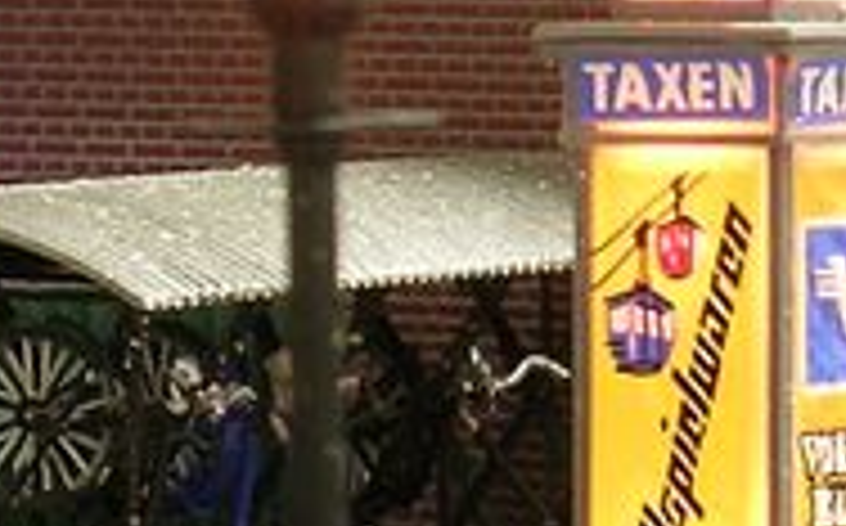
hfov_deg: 2.5
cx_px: 1156
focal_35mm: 839
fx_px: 19321
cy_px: 202
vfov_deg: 1.6
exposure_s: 4.42
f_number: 7.8
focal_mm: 14.5
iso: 50
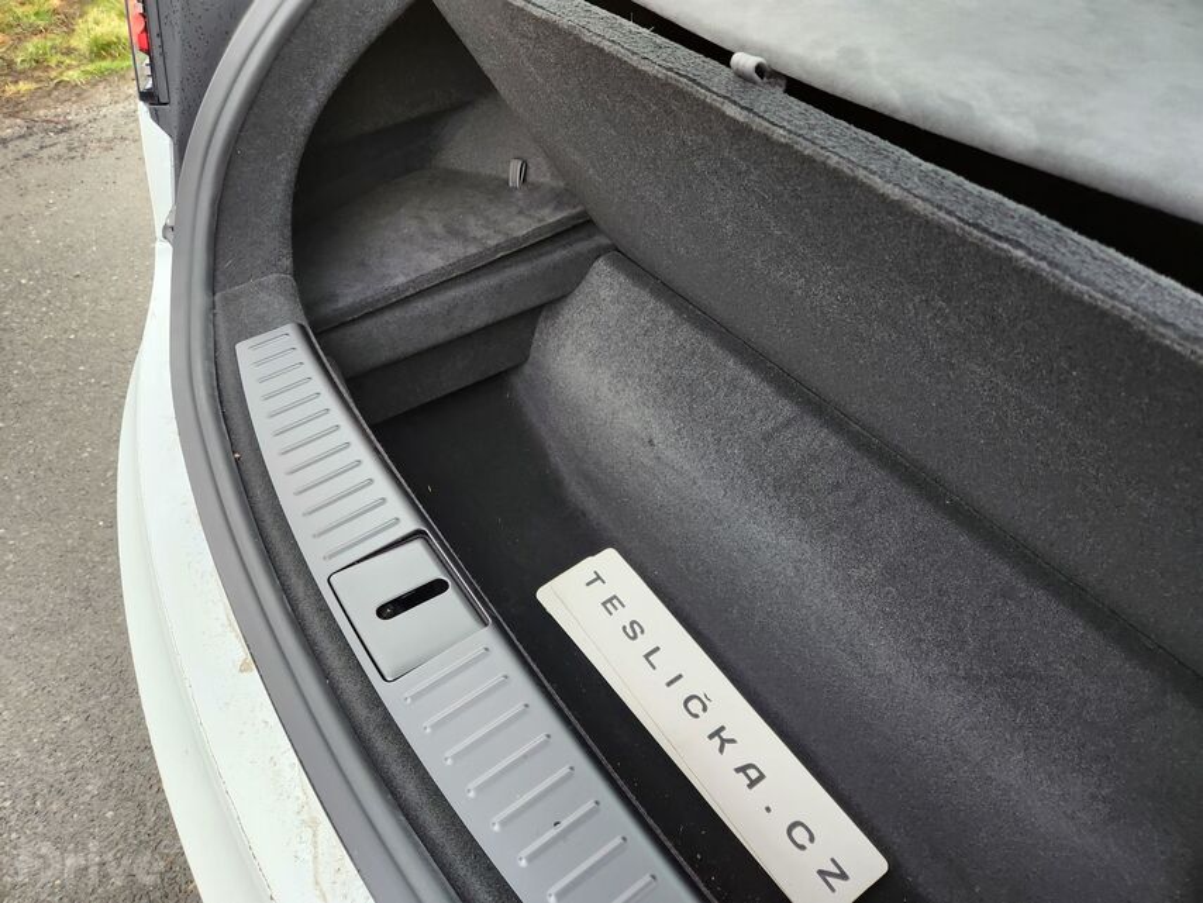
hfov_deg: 73.9
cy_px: 452
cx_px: 602
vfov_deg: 58.9
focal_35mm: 23
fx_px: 800
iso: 125
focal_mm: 5.4
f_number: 1.8
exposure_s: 1/100
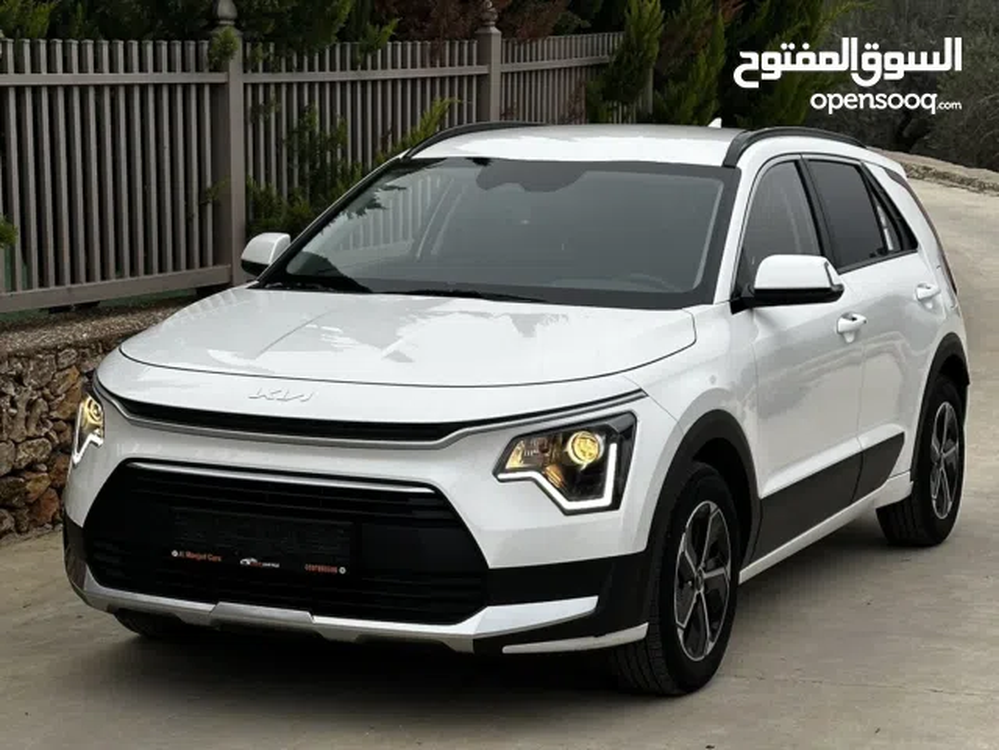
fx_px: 1385
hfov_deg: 39.7
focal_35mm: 48
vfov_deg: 30.3
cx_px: 500
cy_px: 375
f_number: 1.78
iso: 64
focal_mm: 6.86
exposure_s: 1/326
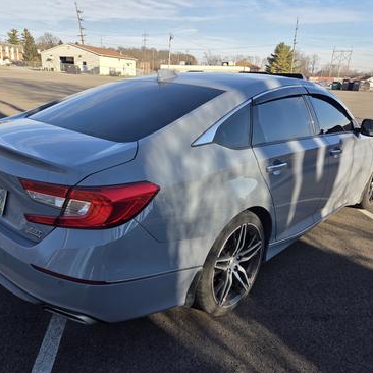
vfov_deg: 57.3
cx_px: 170
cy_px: 188
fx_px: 341
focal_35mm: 28
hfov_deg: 57.2
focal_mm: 5.4
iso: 80
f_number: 1.8
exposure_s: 1/2378
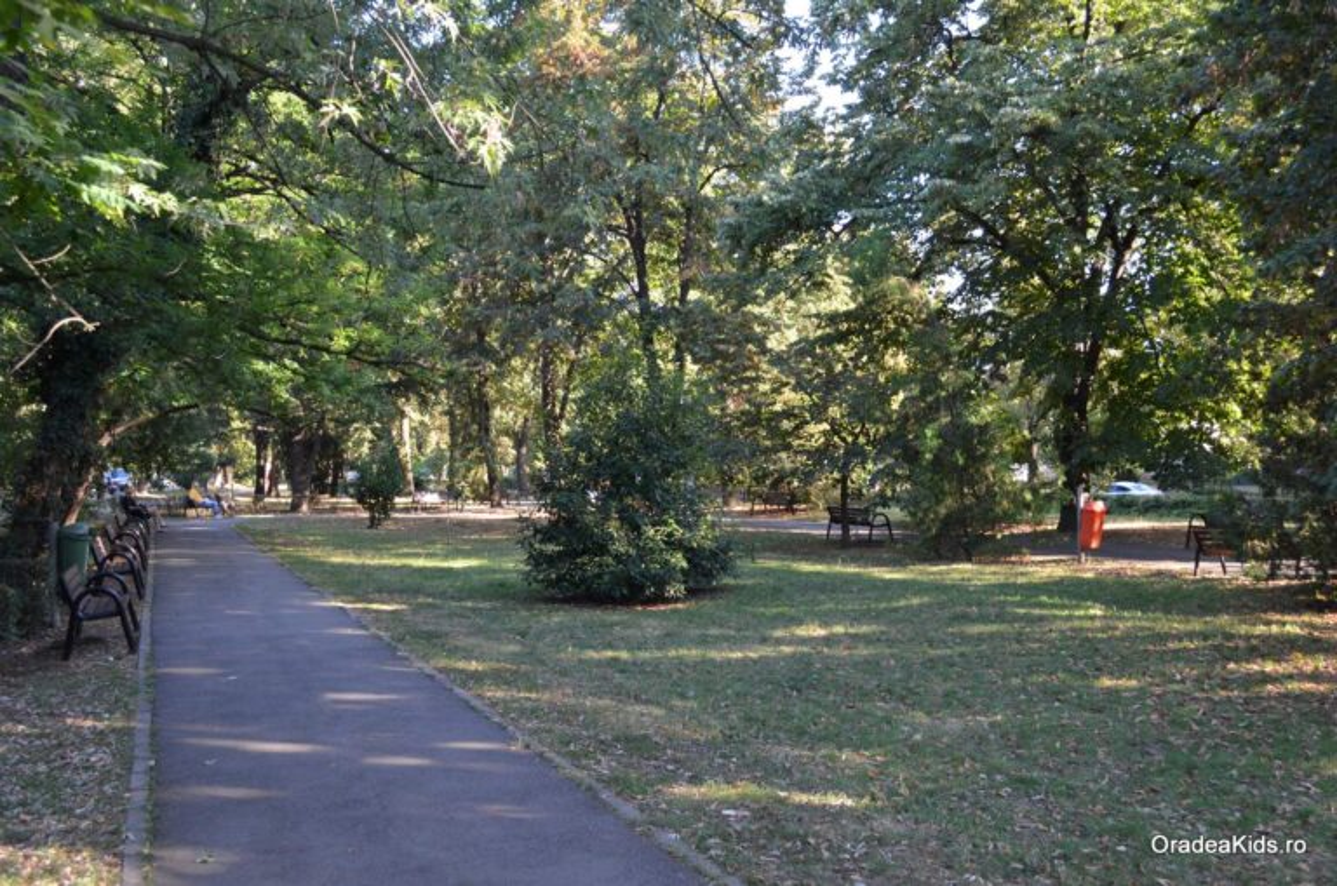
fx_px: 1223
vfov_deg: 39.8
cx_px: 668
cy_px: 443
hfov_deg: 57.3
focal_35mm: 33
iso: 400
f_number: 5
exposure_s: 1/100
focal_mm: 22
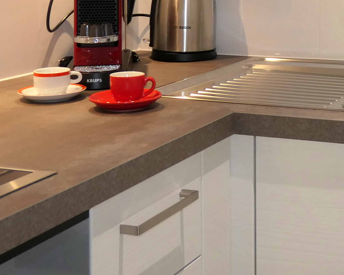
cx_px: 381
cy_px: -47
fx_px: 814
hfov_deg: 22.5
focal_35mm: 80
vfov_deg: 18.3
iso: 400
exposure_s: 1/60
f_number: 3.3
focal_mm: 8.8
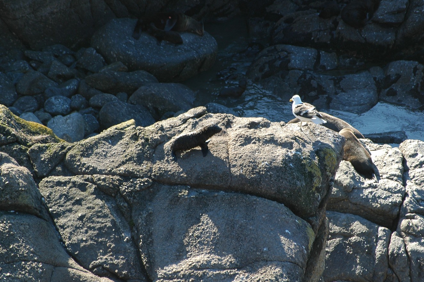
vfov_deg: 4.0
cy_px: 138
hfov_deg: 6.1
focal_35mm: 340
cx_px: 210
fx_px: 4000
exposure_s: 1/125
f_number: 8
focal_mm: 200
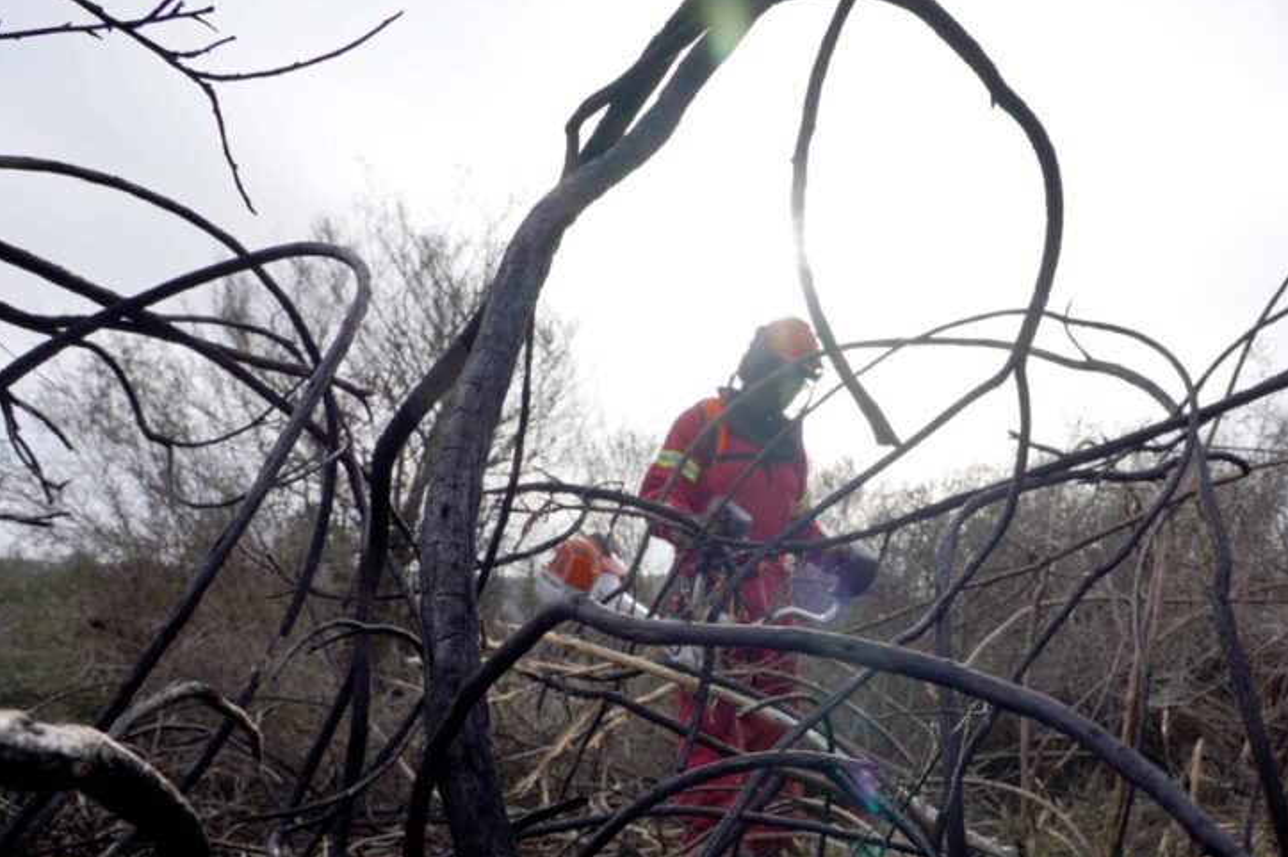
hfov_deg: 55.0
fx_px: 1216
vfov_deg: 38.7
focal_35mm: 34
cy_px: 515
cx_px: 821
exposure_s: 1/250
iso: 125
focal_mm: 24
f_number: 11
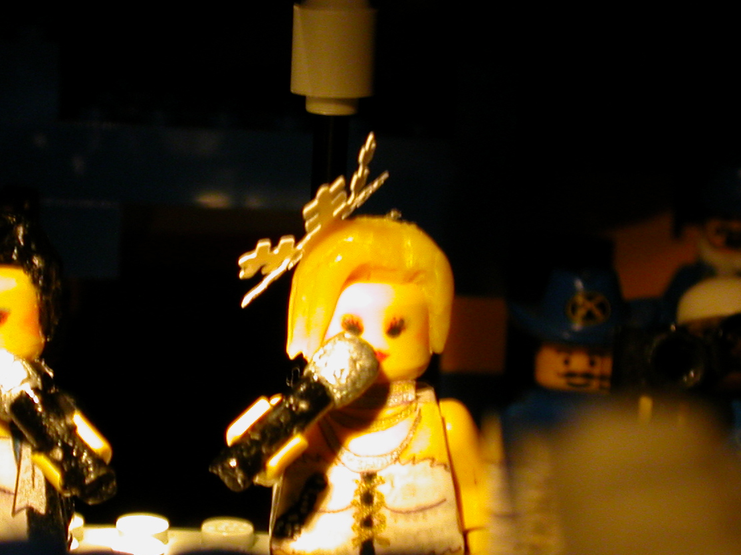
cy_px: 336
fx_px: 2825
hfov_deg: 14.9
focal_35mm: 132
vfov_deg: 11.2
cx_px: 245
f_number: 4.4
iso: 200
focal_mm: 14
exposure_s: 1
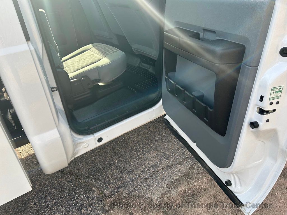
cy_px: 108
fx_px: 216
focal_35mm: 26
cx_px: 144
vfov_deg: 53.1
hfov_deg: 67.3
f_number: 1.5
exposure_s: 1/769
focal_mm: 5.7
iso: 50
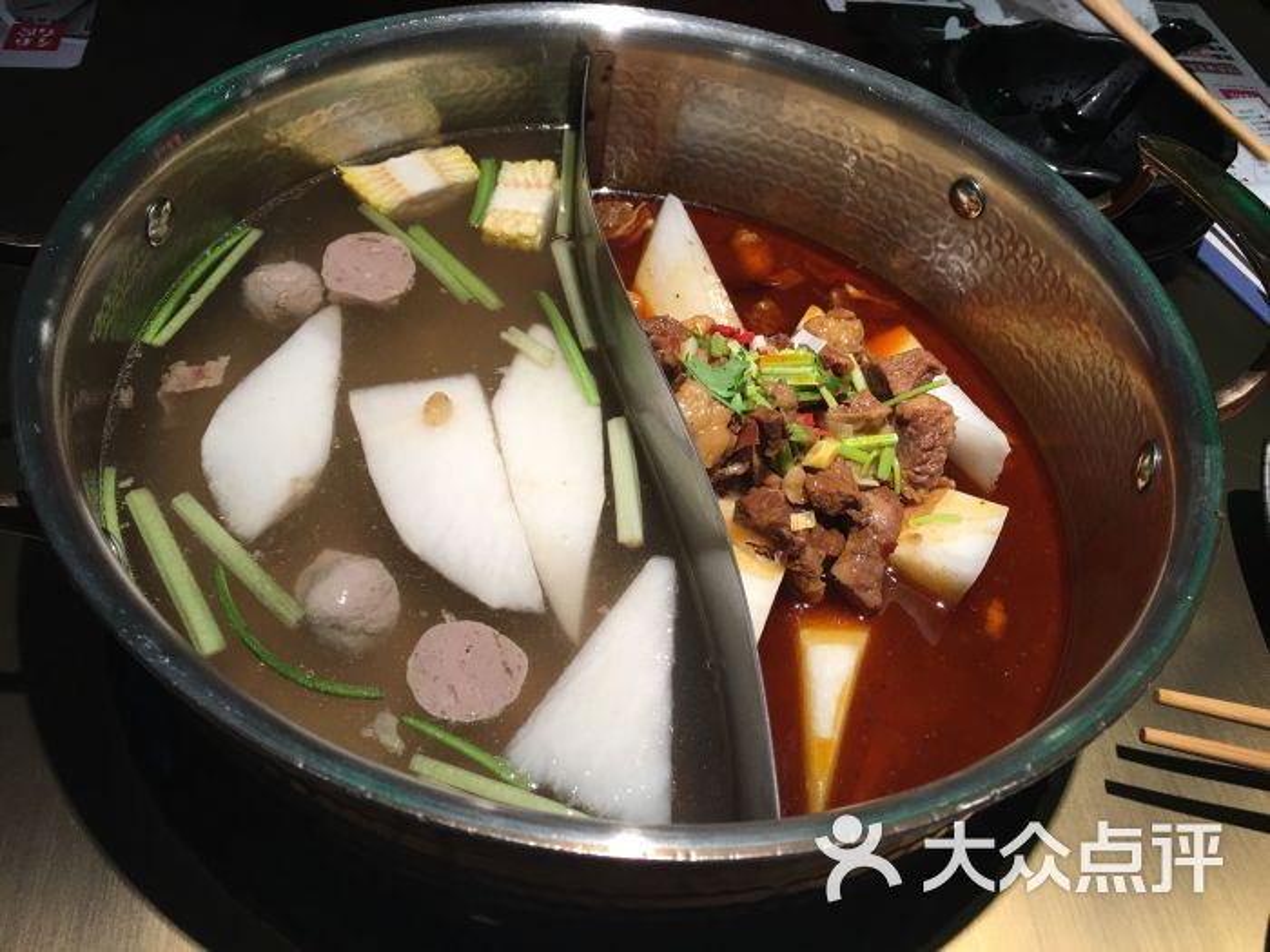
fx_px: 1064
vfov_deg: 48.2
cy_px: 476
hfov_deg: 61.7
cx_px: 635
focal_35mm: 29
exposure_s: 1/33
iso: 40
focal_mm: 4.15
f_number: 2.2
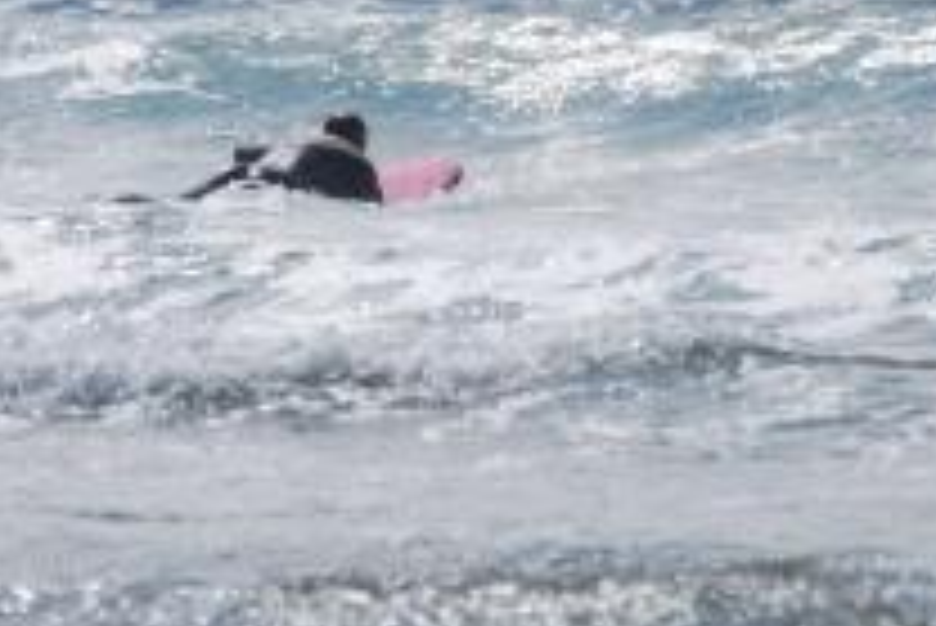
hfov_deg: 2.1
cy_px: 113
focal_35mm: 968
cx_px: 351
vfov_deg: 1.4
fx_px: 25185
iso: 200
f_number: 5.6
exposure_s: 1/2000
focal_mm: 300
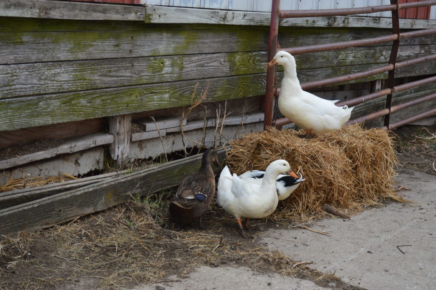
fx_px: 762
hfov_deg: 31.9
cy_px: 145
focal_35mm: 63
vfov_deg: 21.5
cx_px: 218
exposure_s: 1/125
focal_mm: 42
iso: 160
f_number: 5.6
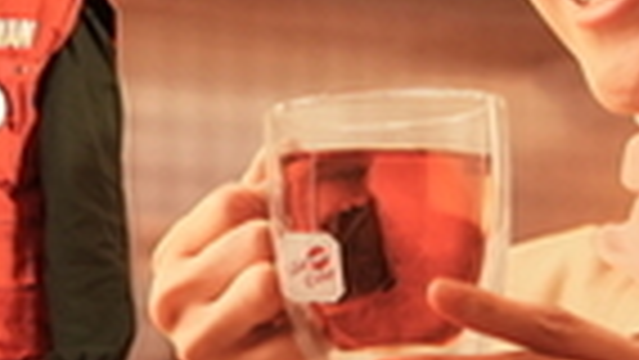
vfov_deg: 6.2
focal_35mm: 195
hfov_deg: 10.7
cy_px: 97
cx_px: -274
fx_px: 3305
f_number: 2.8
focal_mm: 33
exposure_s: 1/50
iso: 250
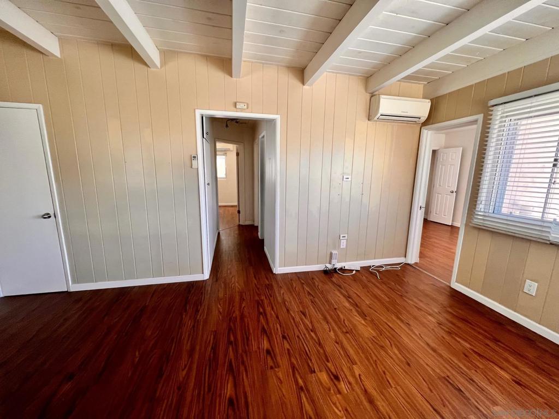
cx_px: 280
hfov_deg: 106.2
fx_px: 210
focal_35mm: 13
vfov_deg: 89.9
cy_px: 210
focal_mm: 1.57
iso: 160
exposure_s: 1/120
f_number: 1.8
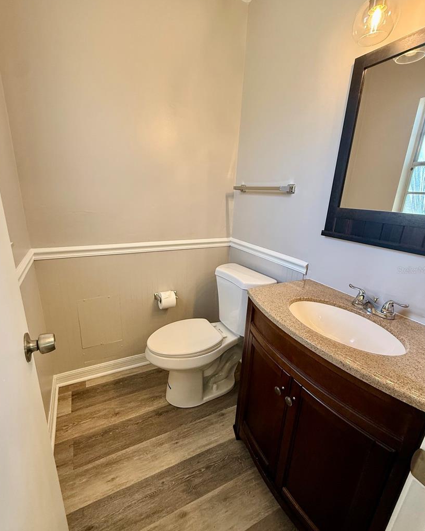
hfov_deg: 80.3
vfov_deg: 93.1
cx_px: 201
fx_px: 252
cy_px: 270
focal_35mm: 16
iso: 200
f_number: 2.2
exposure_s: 1/99
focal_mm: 2.22
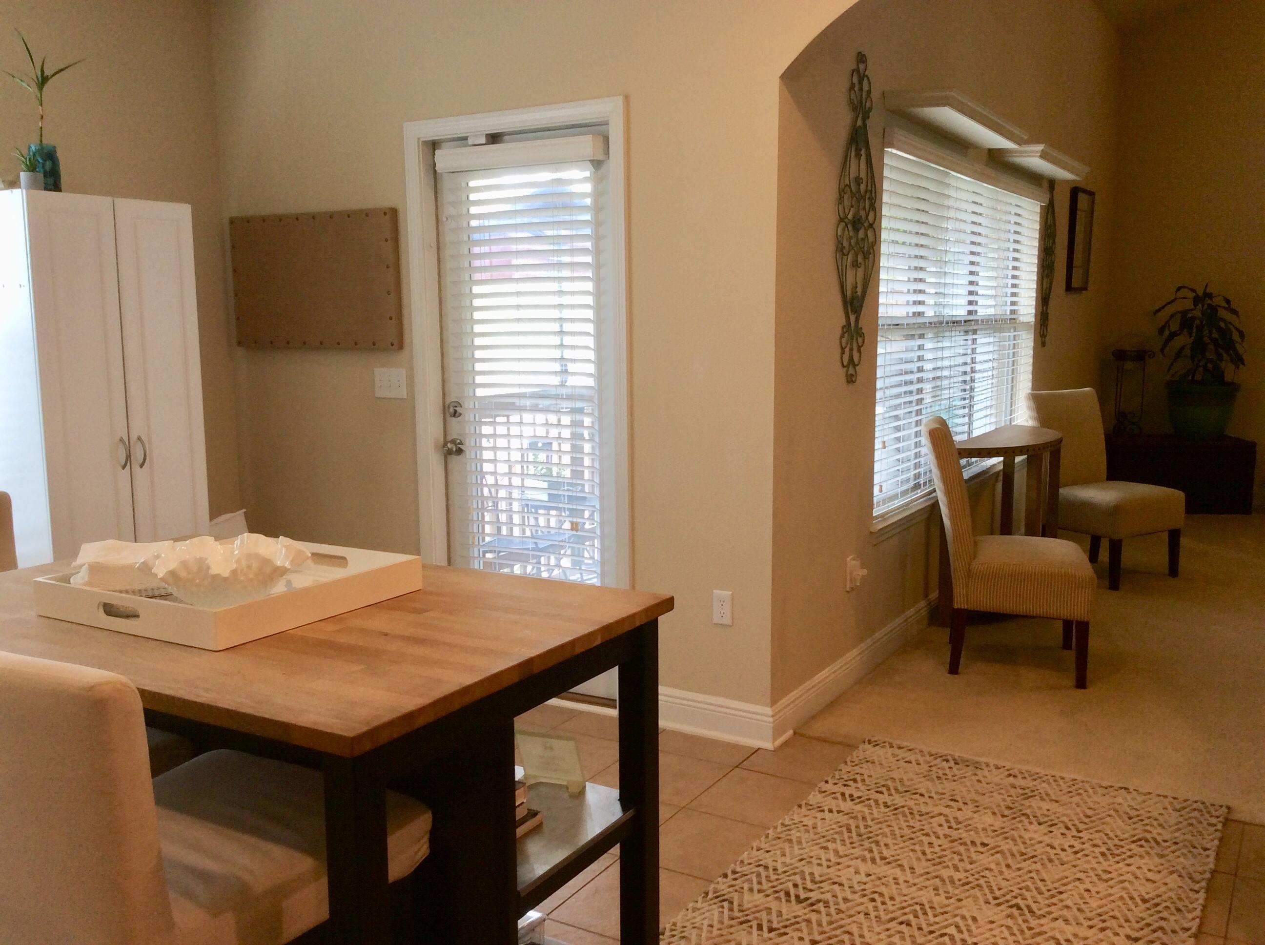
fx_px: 1168
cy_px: 472
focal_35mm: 32
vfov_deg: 44.1
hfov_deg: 56.9
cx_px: 632
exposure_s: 1/24
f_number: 2.4
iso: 50
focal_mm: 3.3
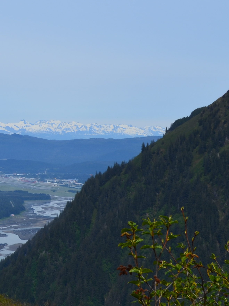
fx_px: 1138
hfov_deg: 10.9
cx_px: -150
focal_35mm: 129
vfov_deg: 15.3
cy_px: 126
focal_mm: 32
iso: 100
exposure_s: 1/200
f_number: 13
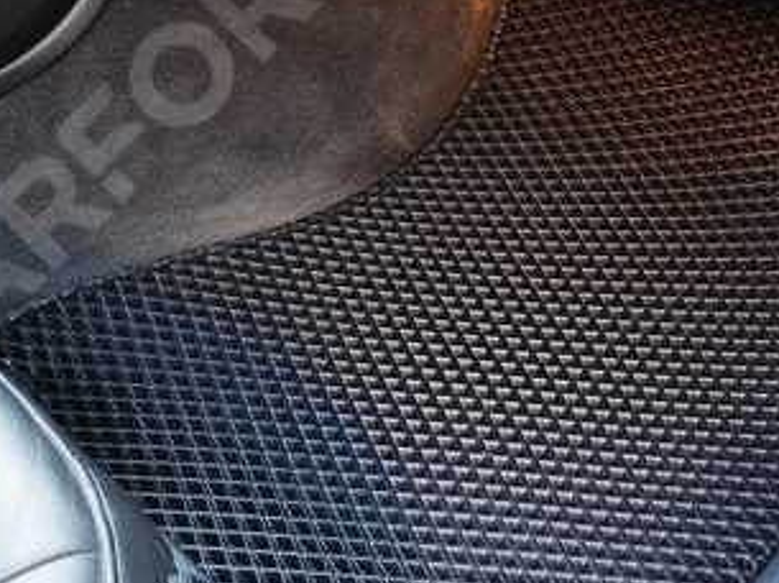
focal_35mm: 68
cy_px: 318
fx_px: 1528
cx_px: 582
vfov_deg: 21.6
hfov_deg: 28.2
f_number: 6.3
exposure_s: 1/13
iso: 800
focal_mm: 18
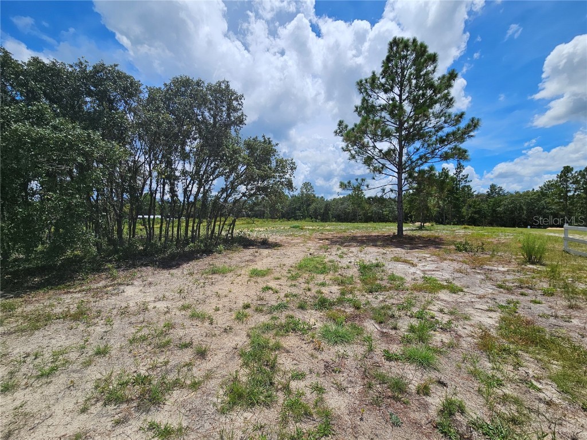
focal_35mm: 13
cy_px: 220
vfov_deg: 89.9
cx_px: 294
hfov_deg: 106.2
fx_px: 220
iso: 50
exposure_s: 1/4268
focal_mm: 2.2
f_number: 2.2
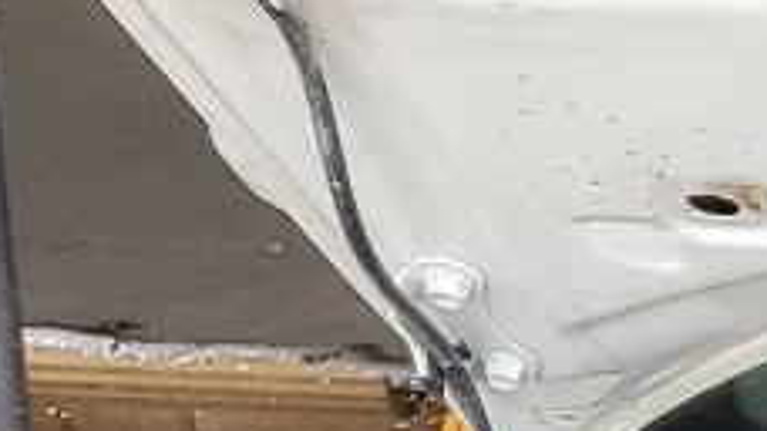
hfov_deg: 8.6
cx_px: 2456
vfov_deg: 5.5
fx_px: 4045
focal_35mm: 199
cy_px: 1556
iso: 50
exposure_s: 1/143
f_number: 1.5
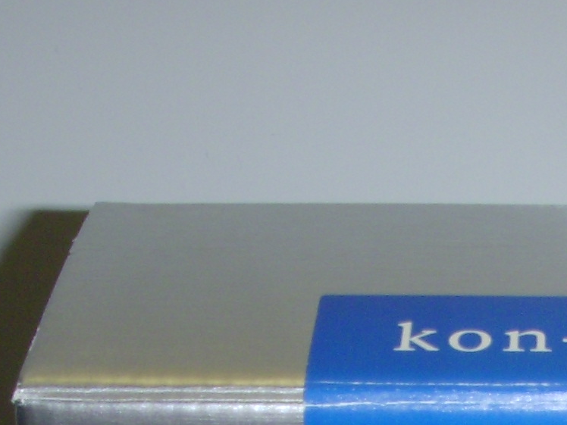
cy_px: 747
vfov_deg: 9.1
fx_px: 2555
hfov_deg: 12.6
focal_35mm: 156
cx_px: 522
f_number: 6.6
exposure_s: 1/30
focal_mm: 6.3
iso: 100
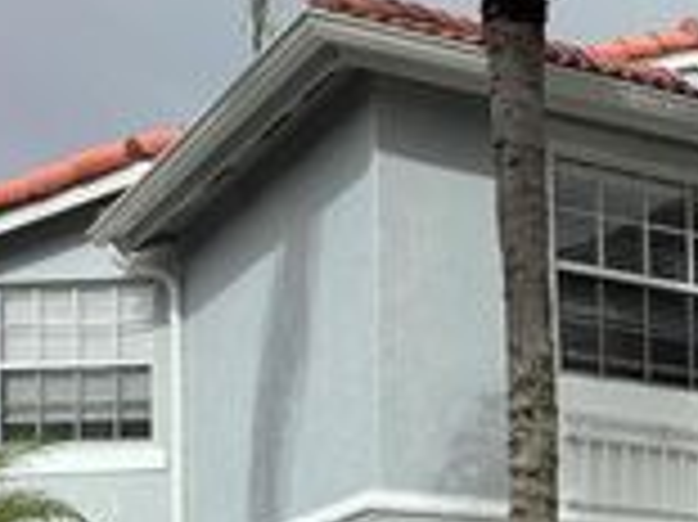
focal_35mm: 92
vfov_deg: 15.0
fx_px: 1854
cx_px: 1058
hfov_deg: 18.7
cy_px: 749
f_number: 1.78
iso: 80
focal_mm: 6.76
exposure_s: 1/7092
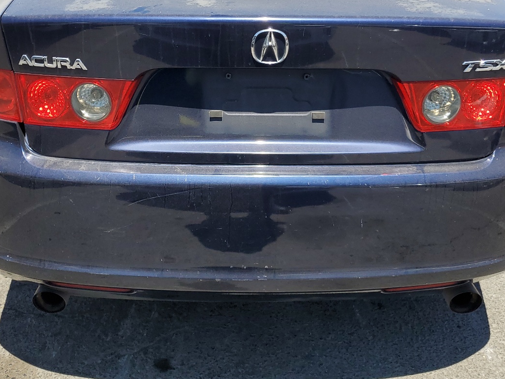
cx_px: 244
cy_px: 96
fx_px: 584
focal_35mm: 40
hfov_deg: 46.8
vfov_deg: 35.2
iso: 50
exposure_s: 1/2000
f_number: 1.5
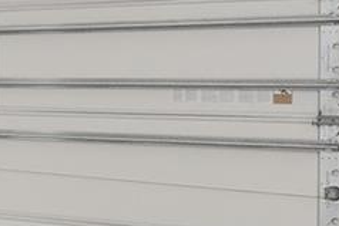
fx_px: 886
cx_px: -665
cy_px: 87
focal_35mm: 94
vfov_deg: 14.6
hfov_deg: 11.7
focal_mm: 14
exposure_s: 1/10
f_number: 7.1
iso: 400
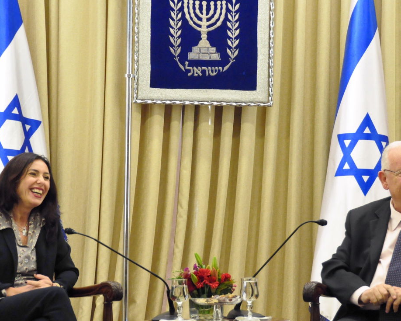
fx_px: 1908
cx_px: 213
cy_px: 161
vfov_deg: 9.6
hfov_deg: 12.0
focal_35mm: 161
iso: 3200
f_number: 6.3
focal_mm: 75
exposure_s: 1/160
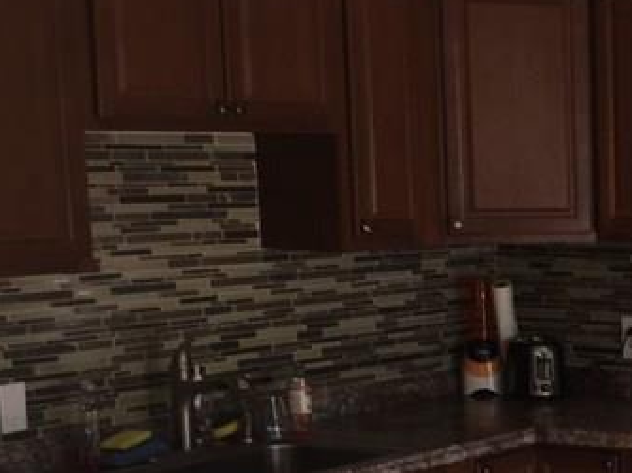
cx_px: 842
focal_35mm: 89
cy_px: 401
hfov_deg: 20.0
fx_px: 1624
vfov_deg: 16.4
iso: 32
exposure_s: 1/31
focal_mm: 4.15
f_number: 2.2
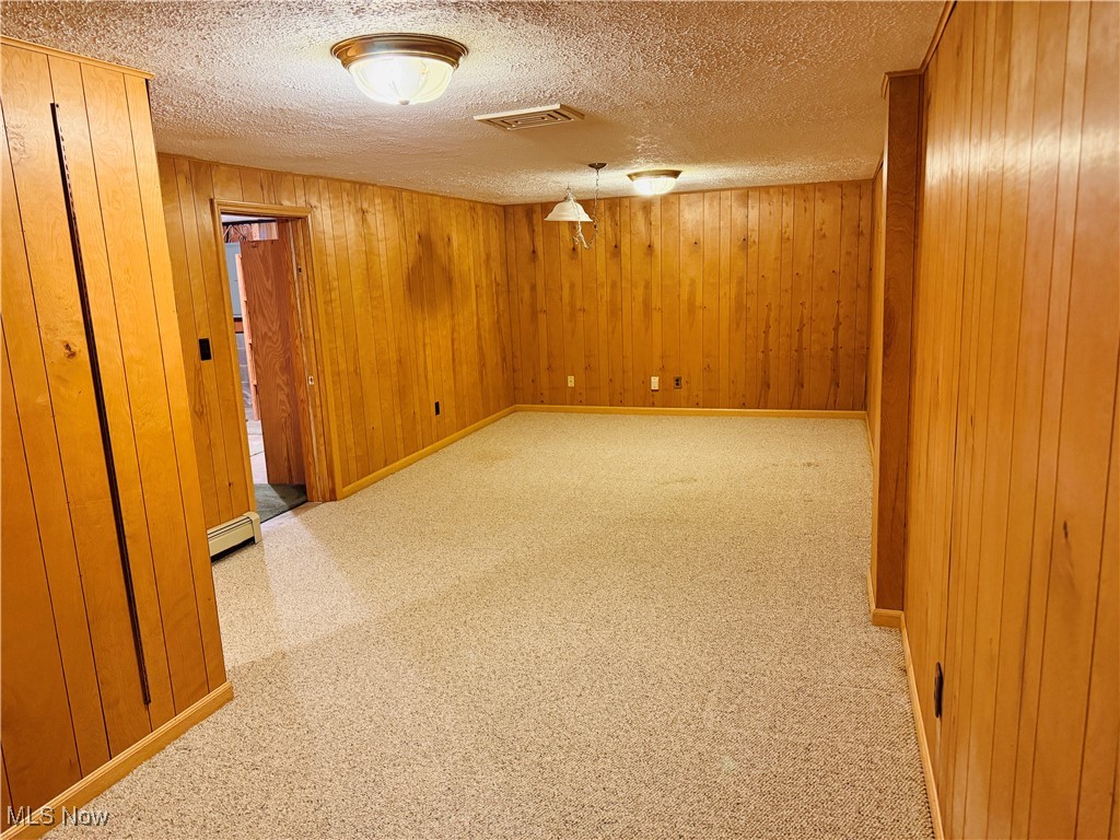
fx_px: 777
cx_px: 560
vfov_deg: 56.8
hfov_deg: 71.6
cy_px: 420
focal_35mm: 24
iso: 640
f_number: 1.78
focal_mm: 6.76
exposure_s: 1/60
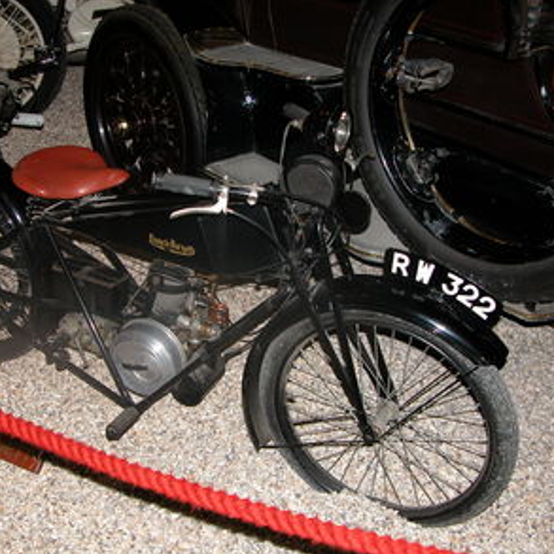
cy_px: 280
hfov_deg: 35.9
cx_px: 210
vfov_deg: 36.1
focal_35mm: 47
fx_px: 851
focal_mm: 10
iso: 100
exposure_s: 1/60
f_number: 2.9
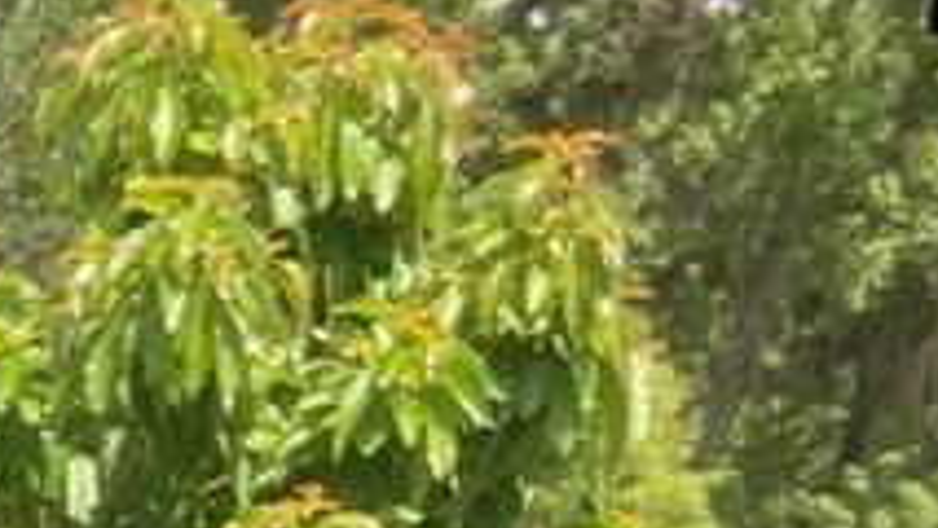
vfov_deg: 5.0
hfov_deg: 8.4
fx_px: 5897
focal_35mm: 237
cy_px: 1250
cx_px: -1193
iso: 16
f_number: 1.8
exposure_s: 1/353
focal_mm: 3
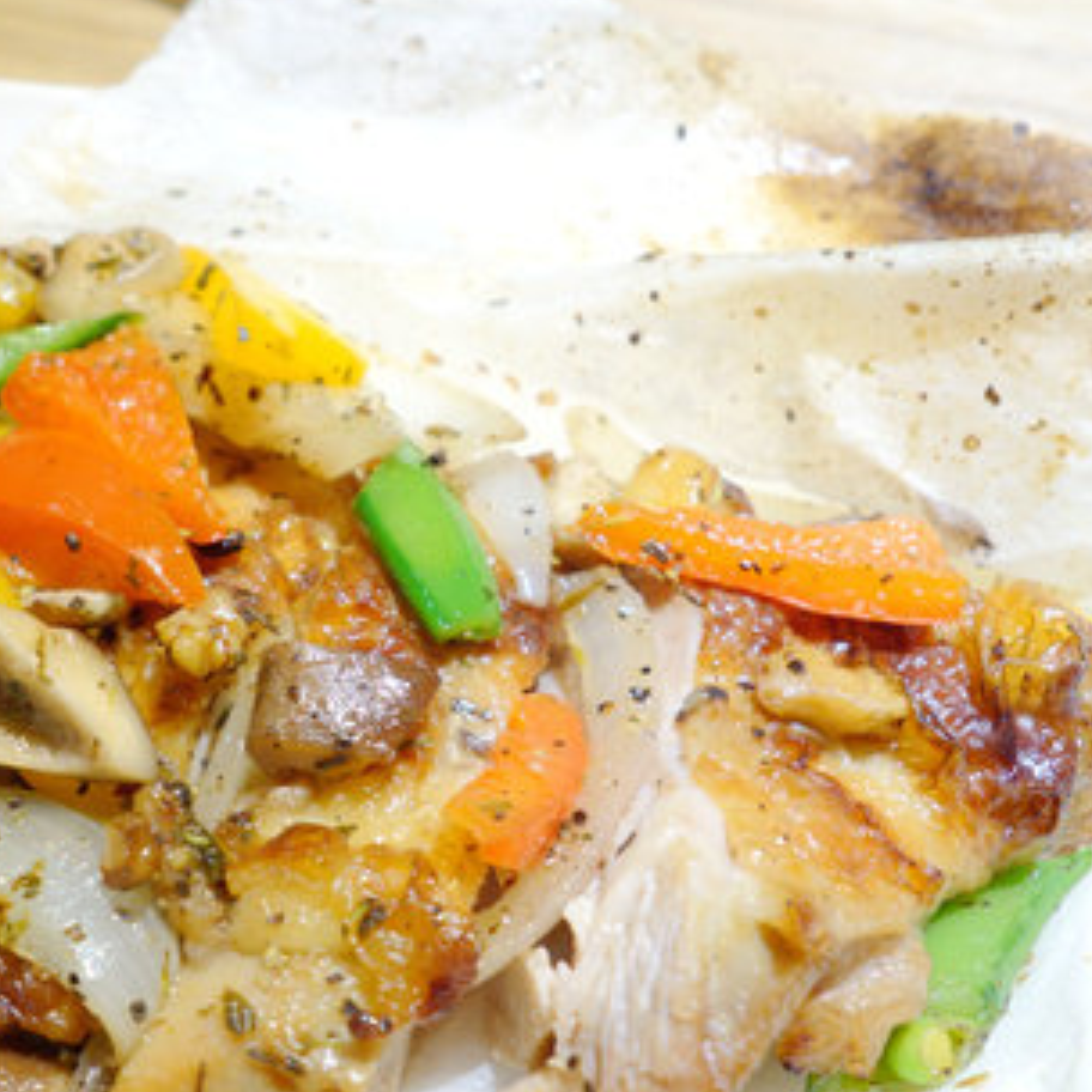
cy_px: 665
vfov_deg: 35.9
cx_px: 251
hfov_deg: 35.1
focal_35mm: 47
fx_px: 1677
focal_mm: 10.4
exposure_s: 1/10
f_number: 4
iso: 125
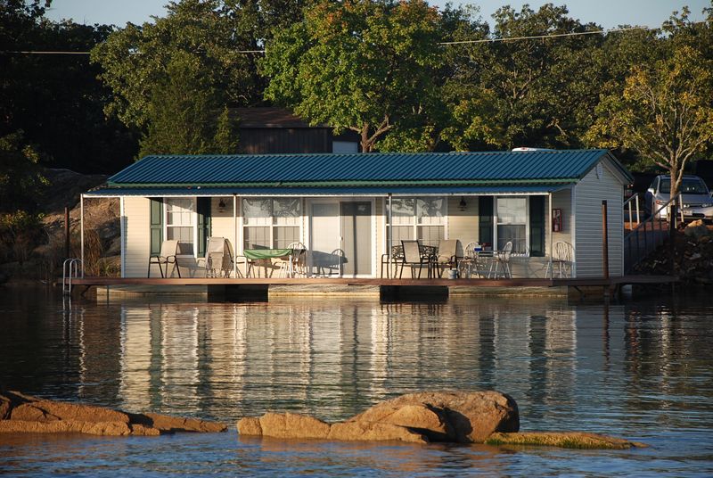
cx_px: 356
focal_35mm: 150
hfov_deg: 13.7
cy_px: 239
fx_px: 2975
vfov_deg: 9.2
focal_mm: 100
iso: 200
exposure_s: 1/400
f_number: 5.6
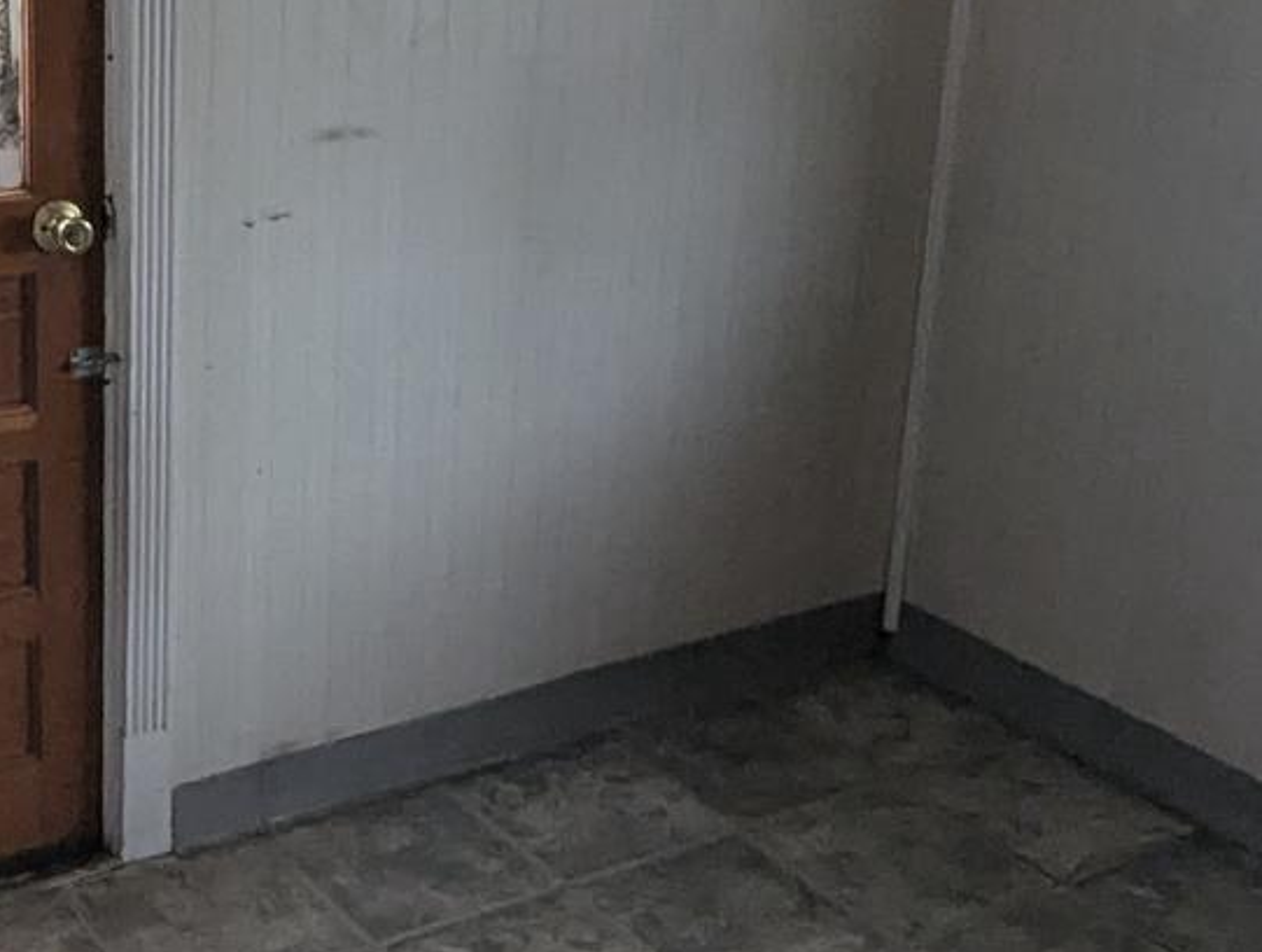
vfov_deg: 29.3
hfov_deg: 37.3
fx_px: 1790
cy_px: 236
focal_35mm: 49
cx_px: 229
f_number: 2.2
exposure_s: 1/60
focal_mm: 1.95
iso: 91
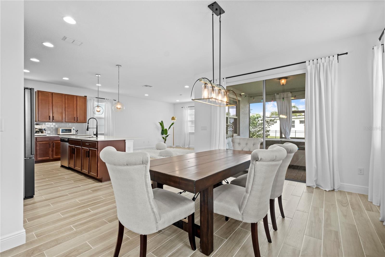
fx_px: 160
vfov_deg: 77.3
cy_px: 128
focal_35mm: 15
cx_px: 192
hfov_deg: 100.4
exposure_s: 1/2
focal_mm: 10
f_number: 10
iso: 640
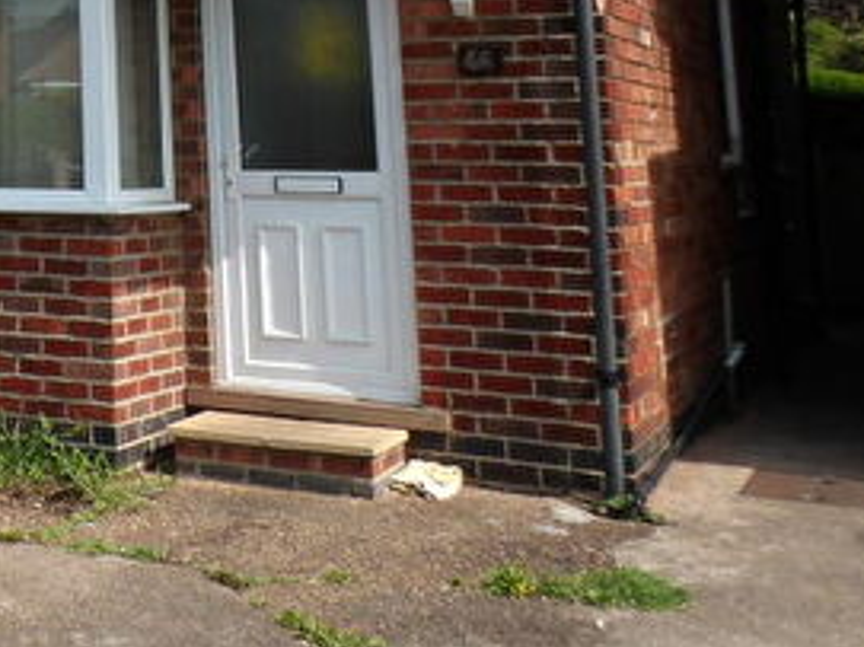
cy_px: -167
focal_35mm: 62
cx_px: -115
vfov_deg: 21.6
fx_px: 1547
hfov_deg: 28.1
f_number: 4.1
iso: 100
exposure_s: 1/485
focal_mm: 4.3
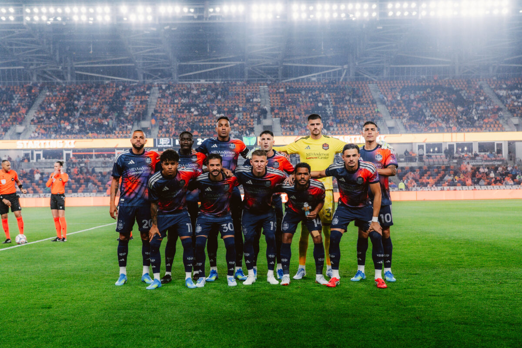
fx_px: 638
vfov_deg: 30.5
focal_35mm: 44
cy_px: 174
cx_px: 261
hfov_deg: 44.5
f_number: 4
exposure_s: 1/1250
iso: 2000
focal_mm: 44
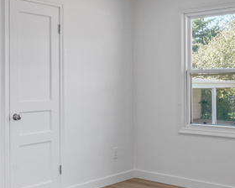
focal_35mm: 55
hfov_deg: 34.2
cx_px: 118
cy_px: 87
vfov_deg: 27.6
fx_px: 383
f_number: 8
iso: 1250
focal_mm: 16
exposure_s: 1/50
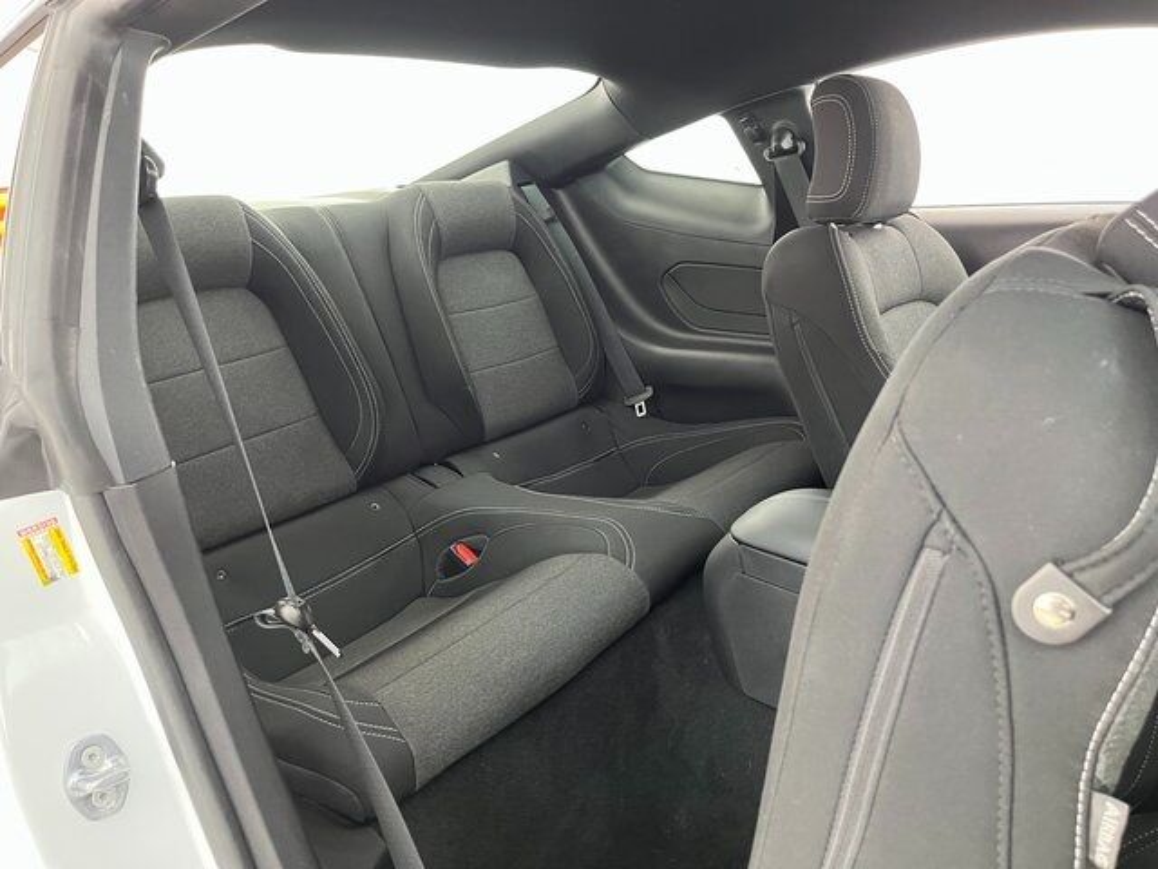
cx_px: 579
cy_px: 434
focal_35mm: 26
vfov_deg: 53.1
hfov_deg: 67.3
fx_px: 870
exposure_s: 1/30
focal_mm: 5.1
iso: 1000
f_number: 1.6
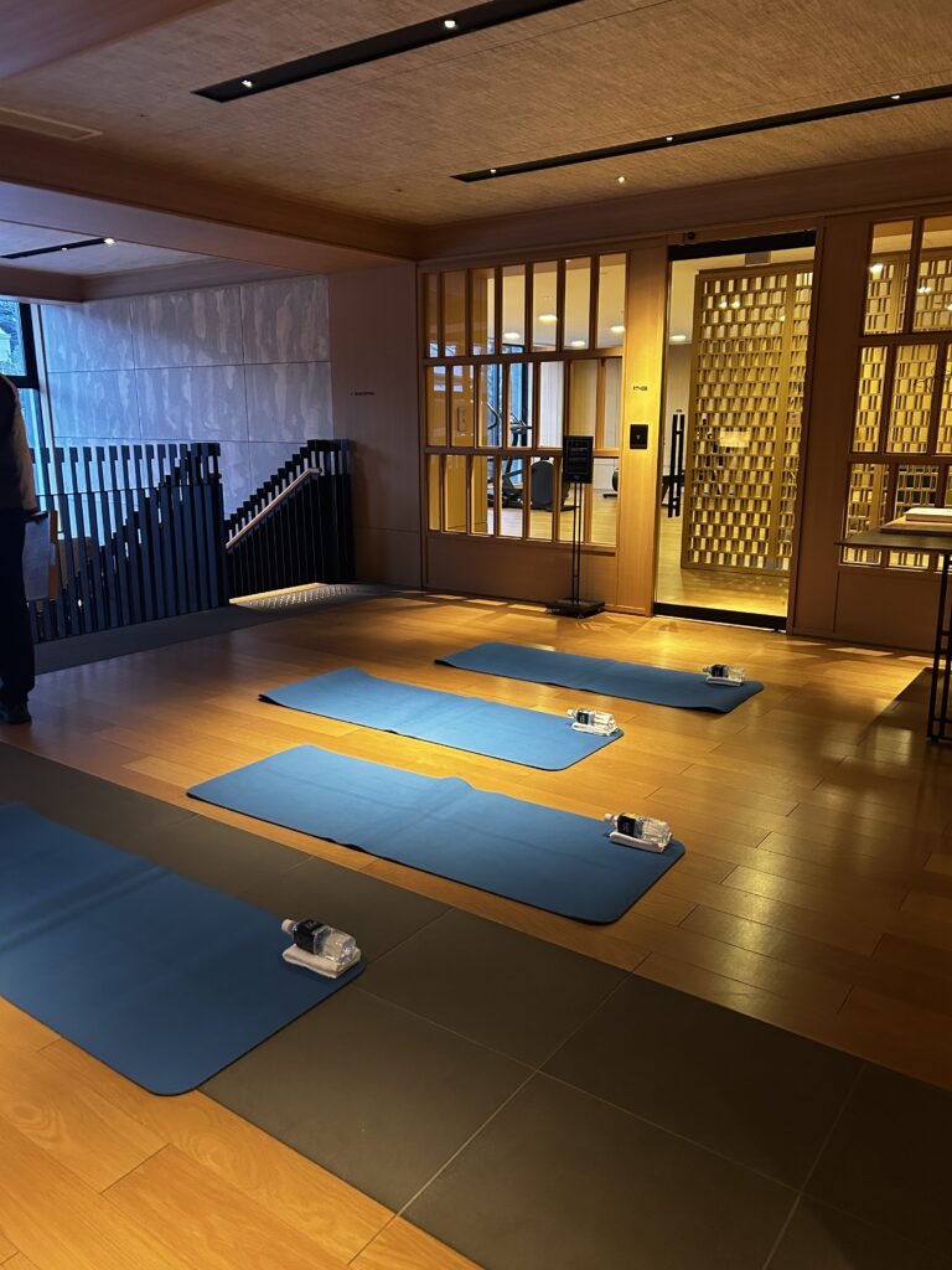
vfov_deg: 67.3
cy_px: 635
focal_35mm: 26
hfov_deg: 53.1
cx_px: 476
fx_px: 953
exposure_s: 1/50
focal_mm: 5.7
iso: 400
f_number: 1.5
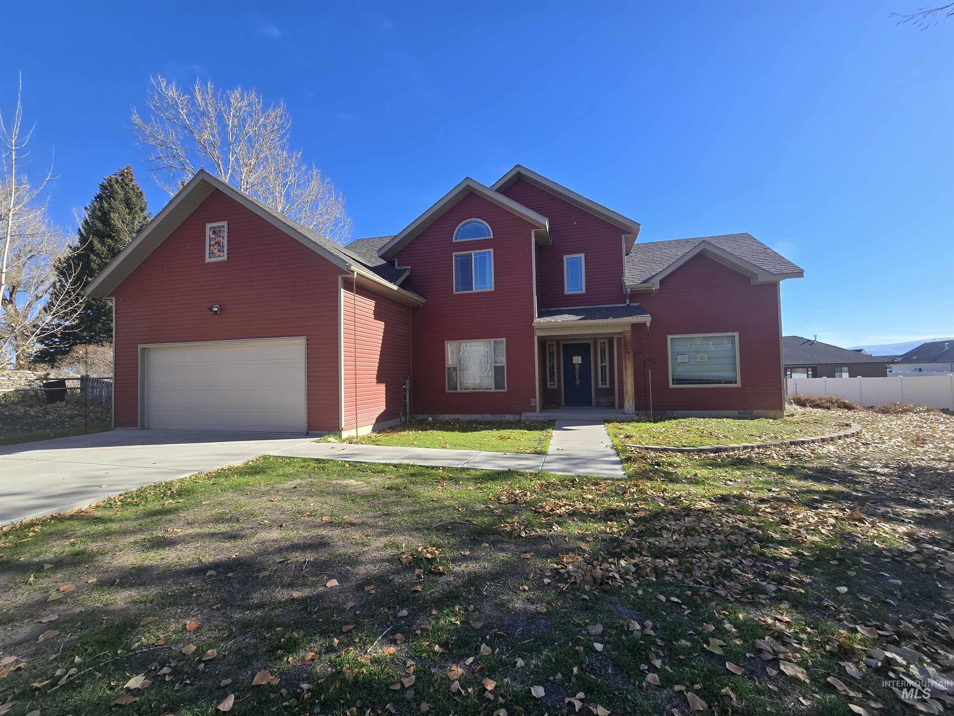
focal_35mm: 13
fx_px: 358
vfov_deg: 89.9
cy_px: 358
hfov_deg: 106.2
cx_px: 477
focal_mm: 2.2
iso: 50
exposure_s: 1/1361
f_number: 2.2
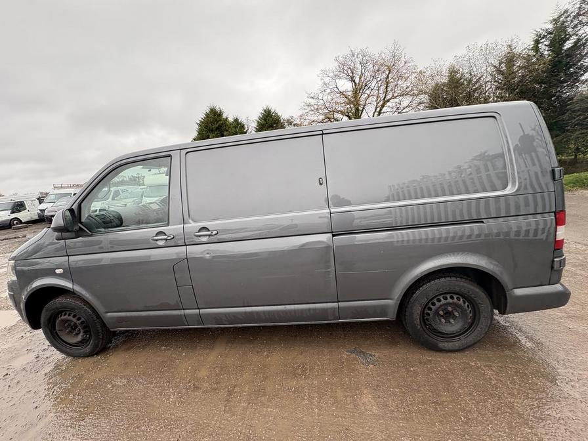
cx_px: 294
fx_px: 238
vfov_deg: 85.7
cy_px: 220
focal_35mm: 14
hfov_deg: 102.1
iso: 40
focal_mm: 2.22
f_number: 2.2
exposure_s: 1/164
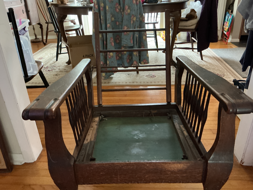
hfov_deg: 61.7
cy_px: 95
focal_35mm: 29
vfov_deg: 48.2
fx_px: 212
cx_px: 126
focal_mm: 3
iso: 500
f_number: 1.8
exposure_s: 1/30
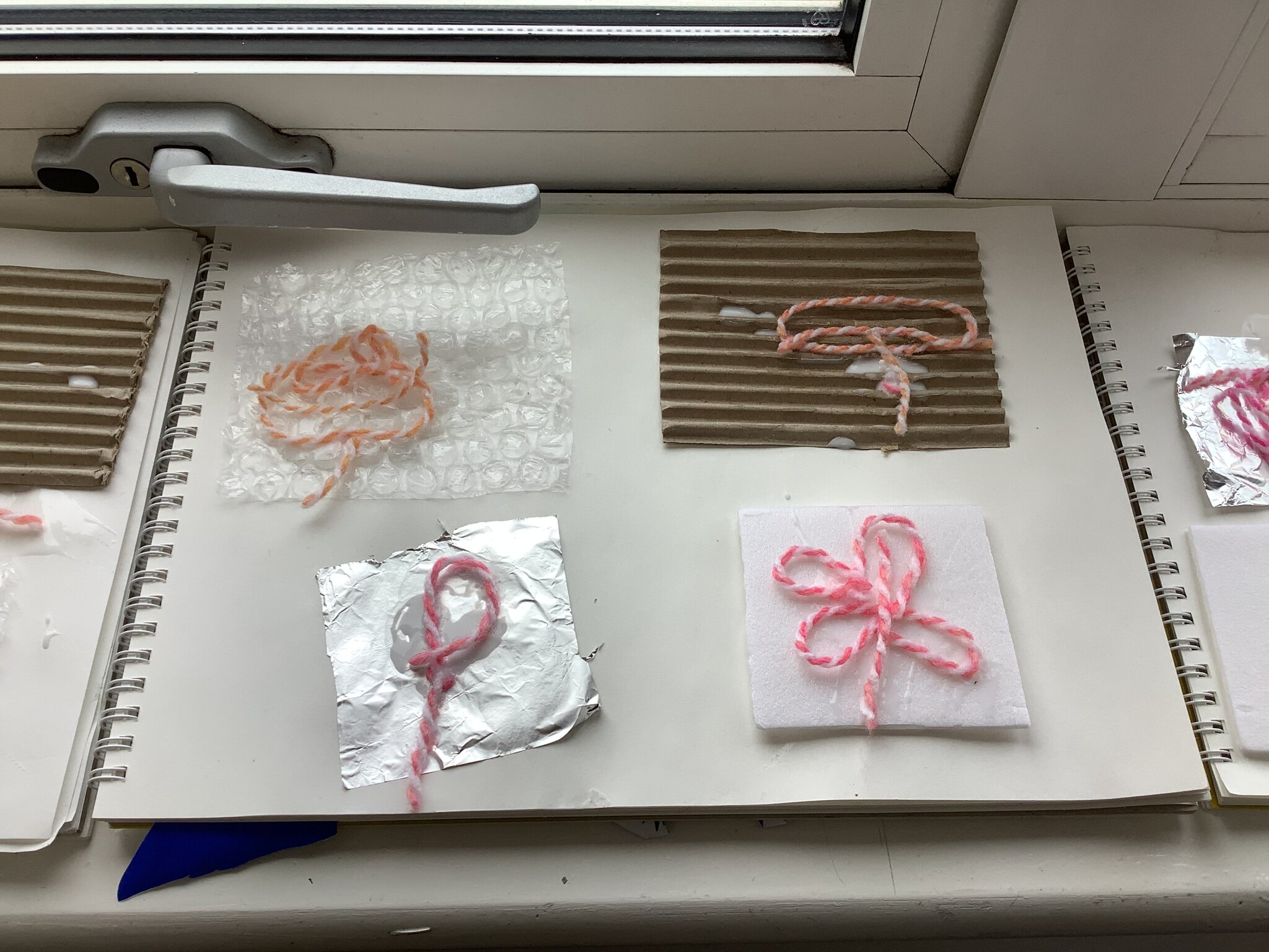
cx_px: 634
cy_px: 476
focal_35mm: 31
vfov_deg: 45.4
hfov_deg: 58.4
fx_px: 1136
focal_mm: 3.3
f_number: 2.4
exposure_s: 1/100
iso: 32
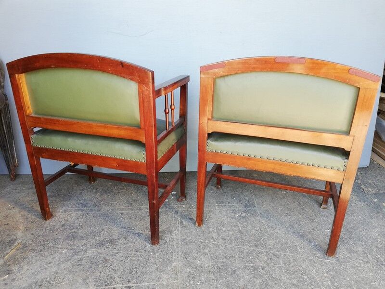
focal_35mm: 26
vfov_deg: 53.1
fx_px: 289
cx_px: 192
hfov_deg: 67.3
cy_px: 144
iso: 64
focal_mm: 3.81
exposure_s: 1/60
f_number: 2.2
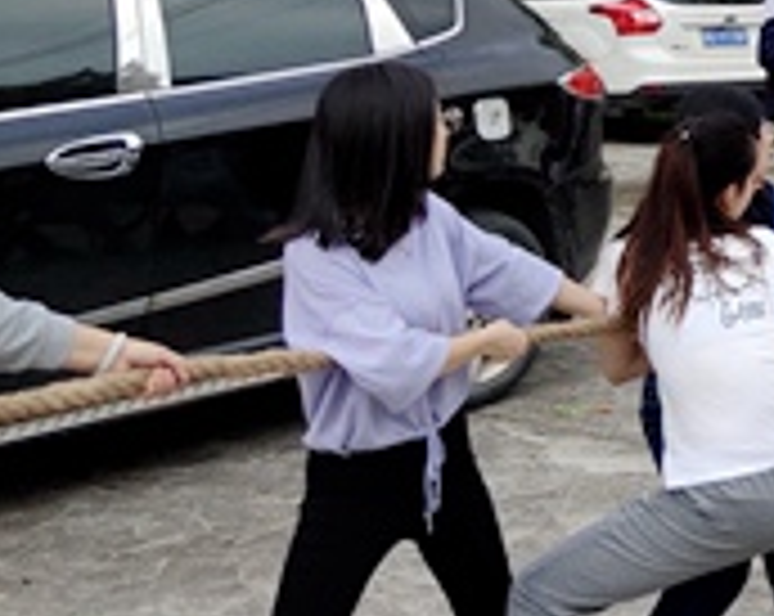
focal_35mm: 99
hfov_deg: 17.4
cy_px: -58
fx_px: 2264
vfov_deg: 15.1
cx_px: 1170
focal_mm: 4.27
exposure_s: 1/102
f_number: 1.8
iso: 52
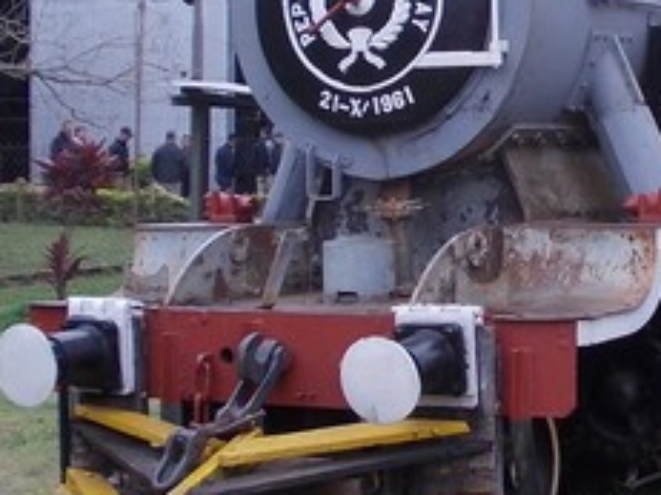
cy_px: 192
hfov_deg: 15.4
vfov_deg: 11.7
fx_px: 2405
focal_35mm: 126
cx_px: 638
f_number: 3.1
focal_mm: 5.3
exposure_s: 1/250
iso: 80
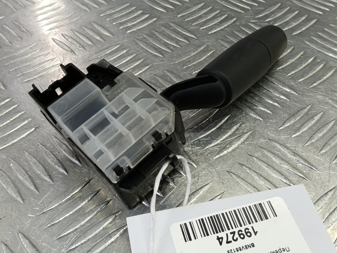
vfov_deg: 45.2
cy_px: 103
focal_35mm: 31
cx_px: 171
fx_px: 302
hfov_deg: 58.3
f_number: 1.6
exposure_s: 1/50
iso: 118
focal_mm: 4.11
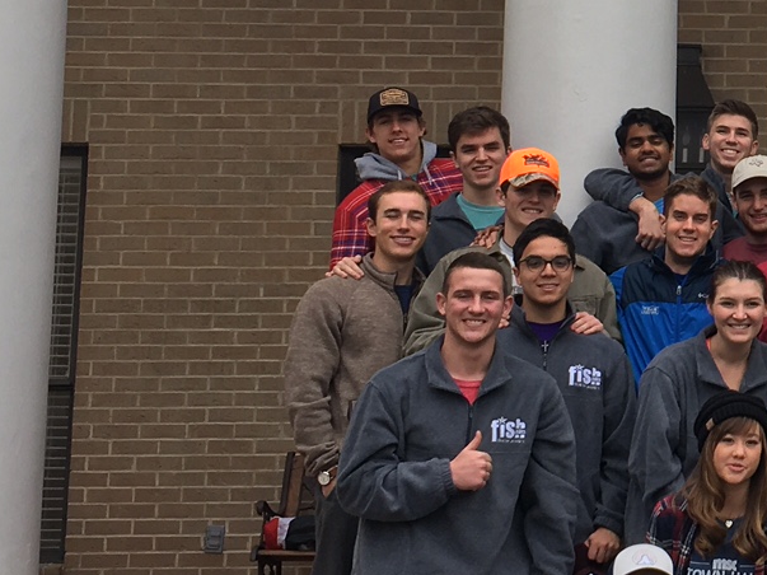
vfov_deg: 15.1
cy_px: 117
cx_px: 976
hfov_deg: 18.9
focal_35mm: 97
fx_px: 2149
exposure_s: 1/358
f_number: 2.2
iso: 25
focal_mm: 4.15
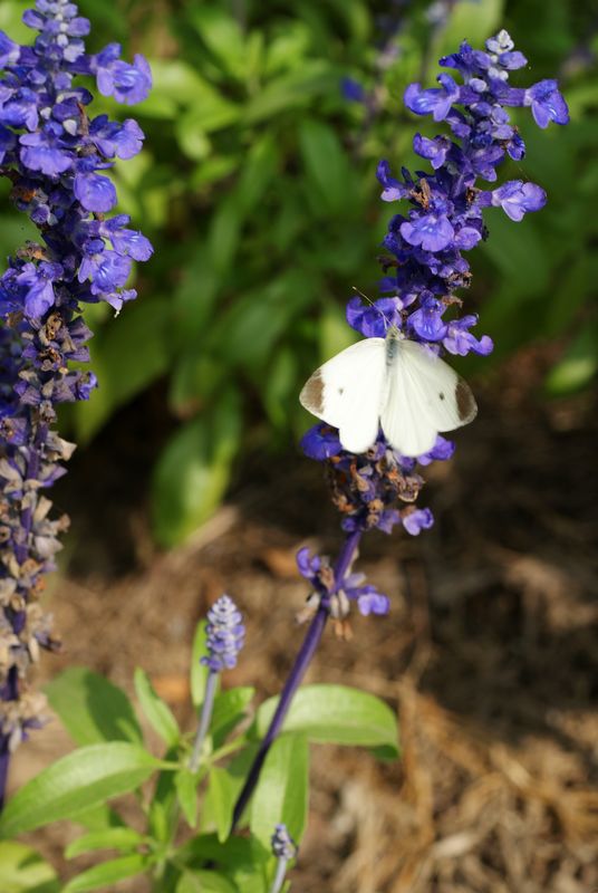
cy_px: 446
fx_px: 1862
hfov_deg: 18.2
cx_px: 299
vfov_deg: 27.0
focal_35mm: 75
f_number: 9
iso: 100
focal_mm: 50
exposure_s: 1/160
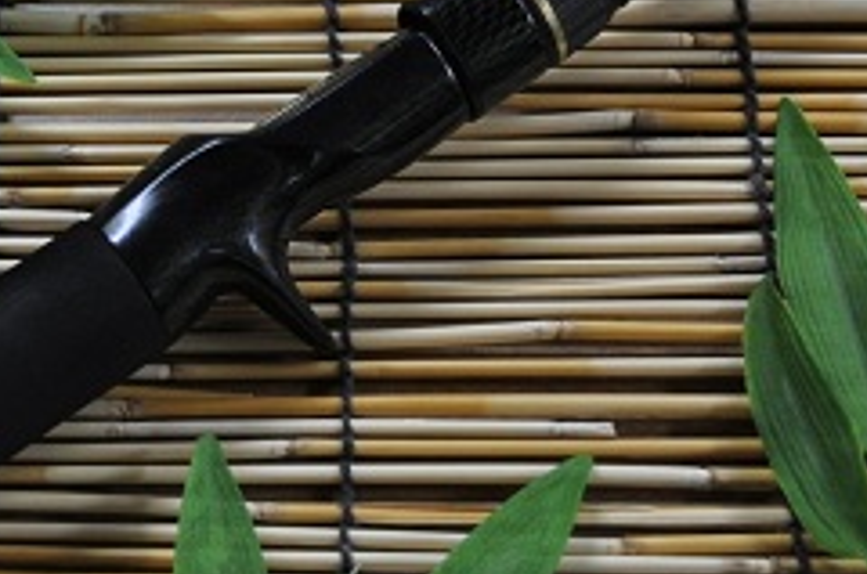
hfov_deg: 16.9
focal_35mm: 121
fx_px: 2908
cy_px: 159
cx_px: 325
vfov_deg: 11.3
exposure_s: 1/50
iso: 800
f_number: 4.5
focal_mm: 30
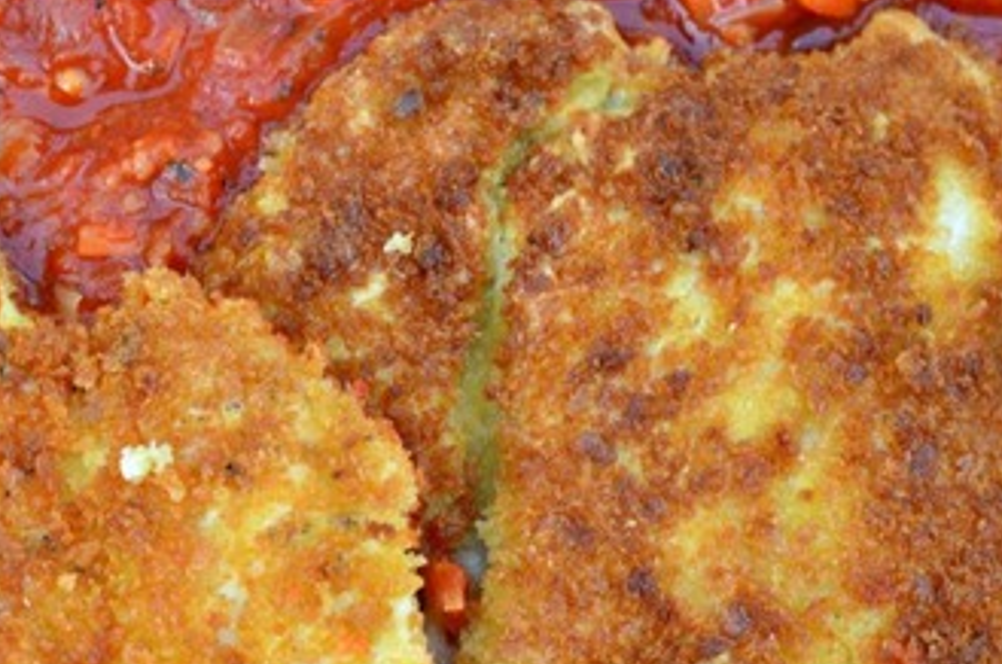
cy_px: 624
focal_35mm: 178
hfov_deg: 11.5
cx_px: 3
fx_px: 4945
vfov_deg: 7.7
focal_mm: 50
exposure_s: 1/80
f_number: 5.6
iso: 500
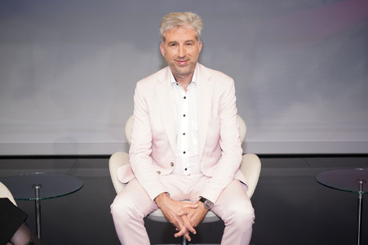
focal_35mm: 48
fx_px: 490
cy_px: 122
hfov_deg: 41.1
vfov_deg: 28.0
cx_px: 184
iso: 2000
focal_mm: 48
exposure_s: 1/160
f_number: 5
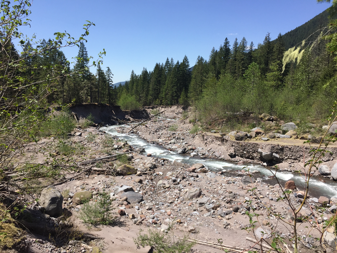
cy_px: 126
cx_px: 168
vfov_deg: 48.2
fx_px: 282
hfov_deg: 61.7
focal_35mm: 29
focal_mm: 4.15
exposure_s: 1/1647
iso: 32
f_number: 2.2
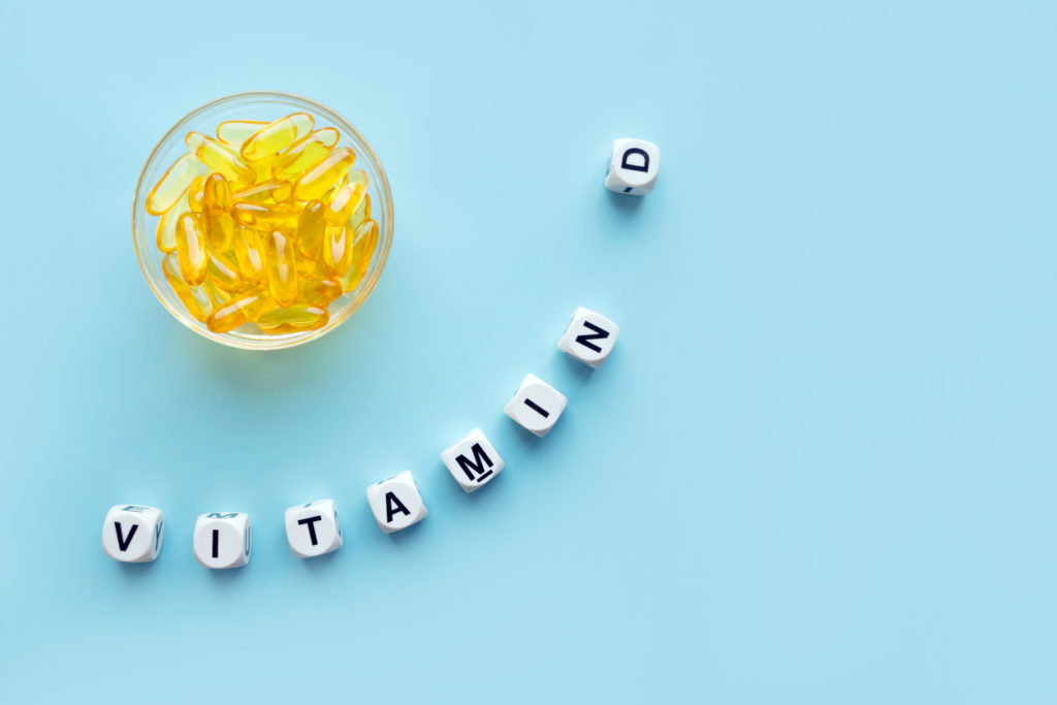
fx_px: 1013
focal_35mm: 34
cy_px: 352
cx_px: 528
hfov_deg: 55.1
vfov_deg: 38.4
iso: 100
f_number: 8
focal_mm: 23
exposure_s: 1/25
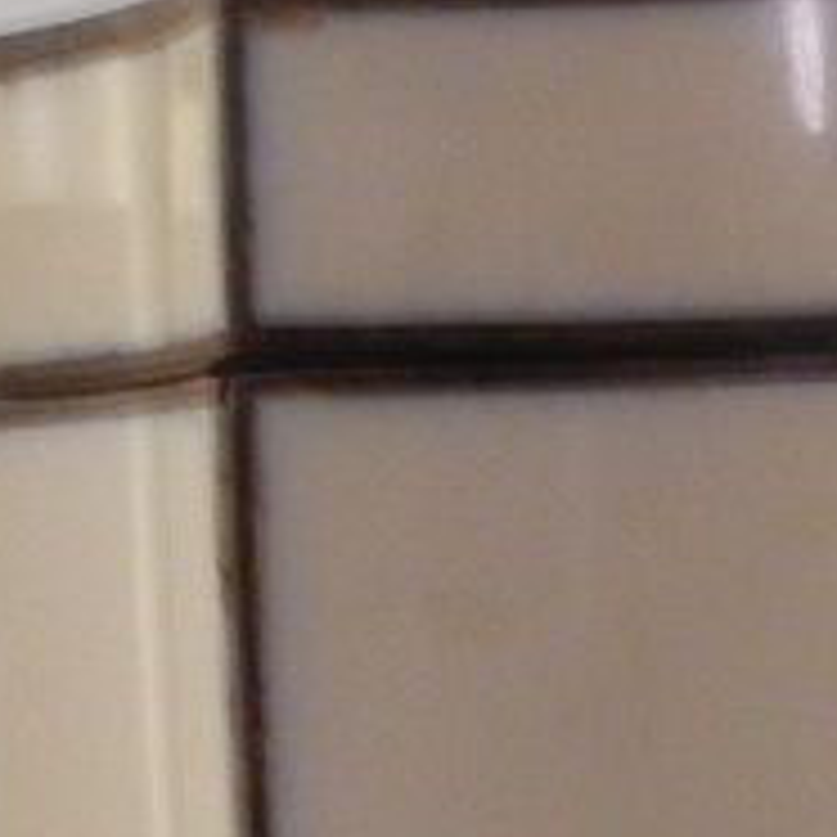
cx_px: 1269
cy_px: 1278
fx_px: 3720
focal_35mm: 136
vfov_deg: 12.2
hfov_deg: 12.2
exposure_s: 1/22.2
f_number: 5
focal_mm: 6
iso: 400
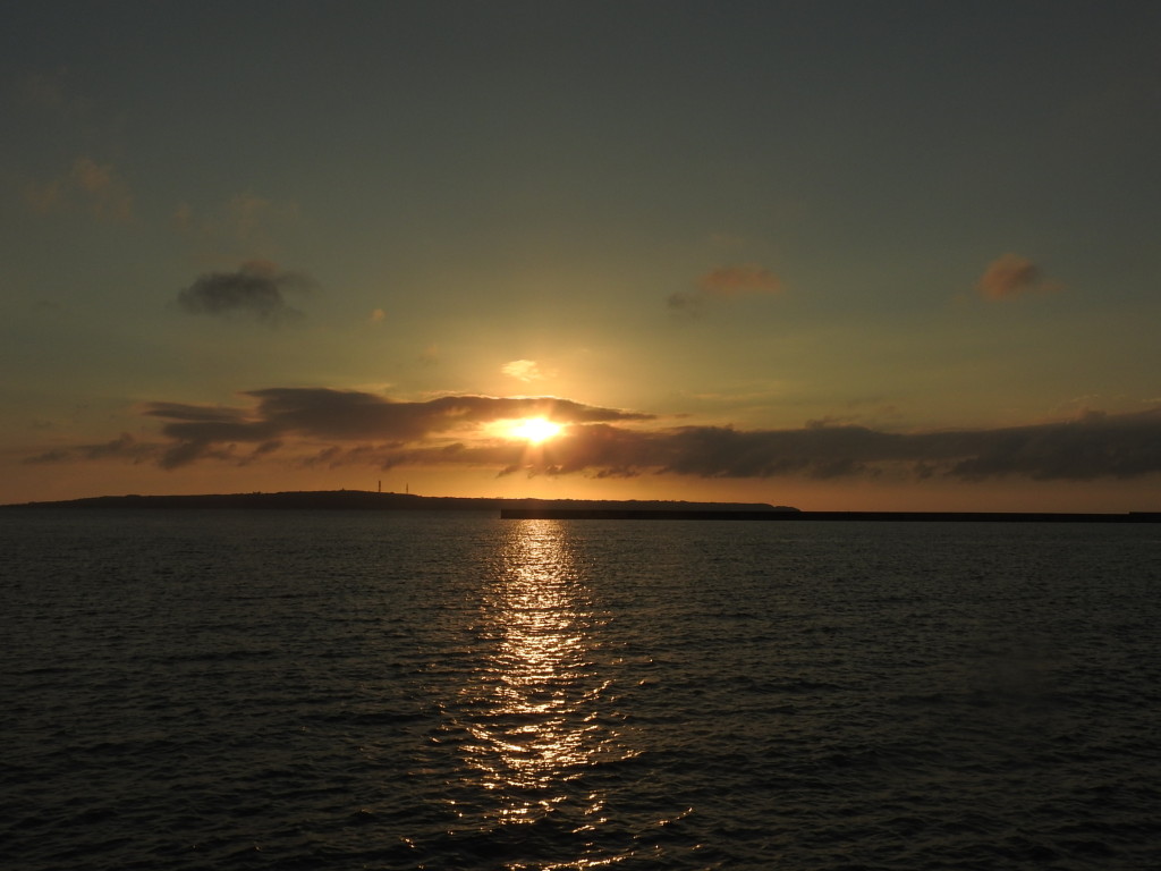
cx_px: 580
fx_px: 1174
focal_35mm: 35
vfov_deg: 40.7
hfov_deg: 52.6
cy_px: 436
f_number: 6
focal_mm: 6.3
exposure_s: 1/1600
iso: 100
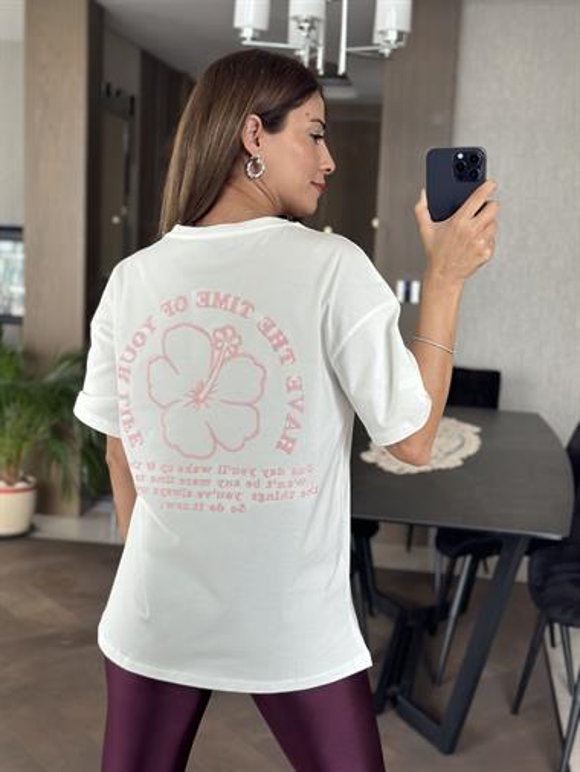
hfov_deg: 30.3
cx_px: 290
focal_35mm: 48
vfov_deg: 39.6
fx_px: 1071
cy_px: 386
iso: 160
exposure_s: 1/60
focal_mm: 6.86
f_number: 1.78
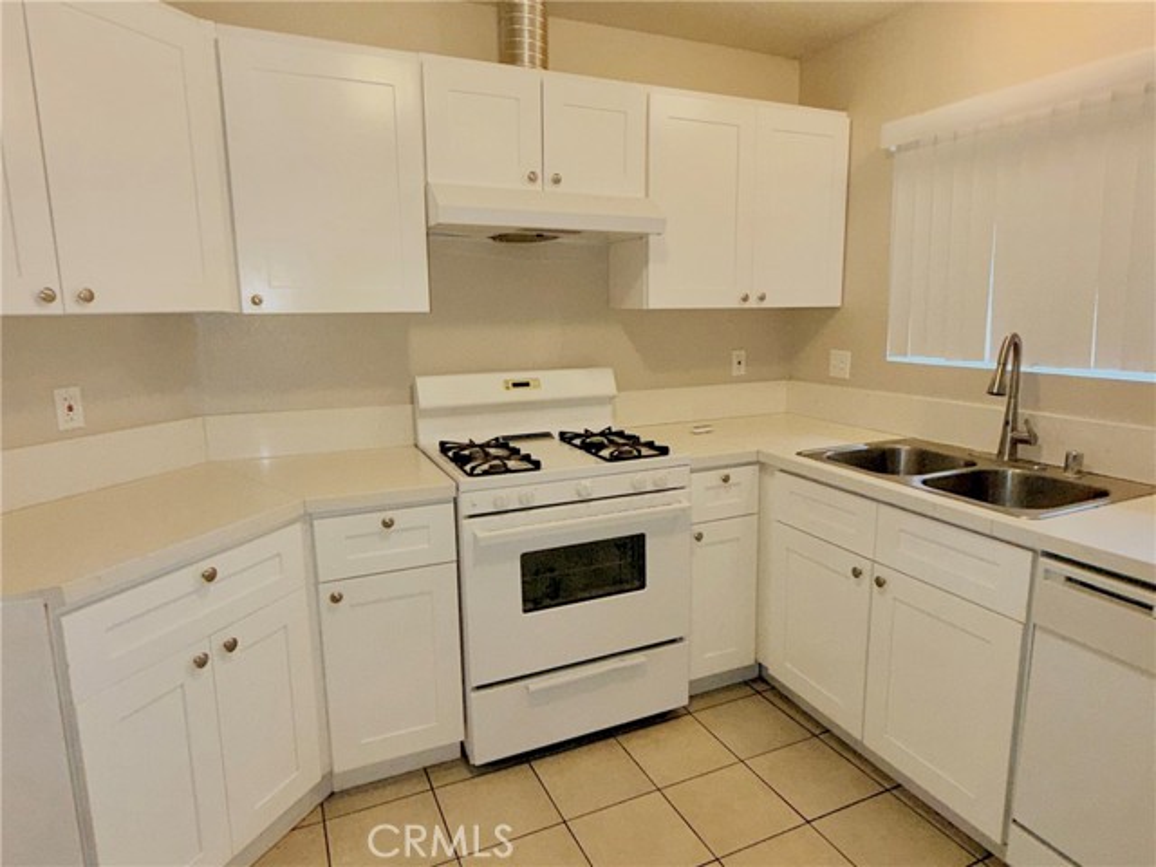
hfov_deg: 102.1
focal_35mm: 14
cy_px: 434
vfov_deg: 85.7
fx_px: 468
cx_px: 578
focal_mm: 2.22
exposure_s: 1/60
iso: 64
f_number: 2.2
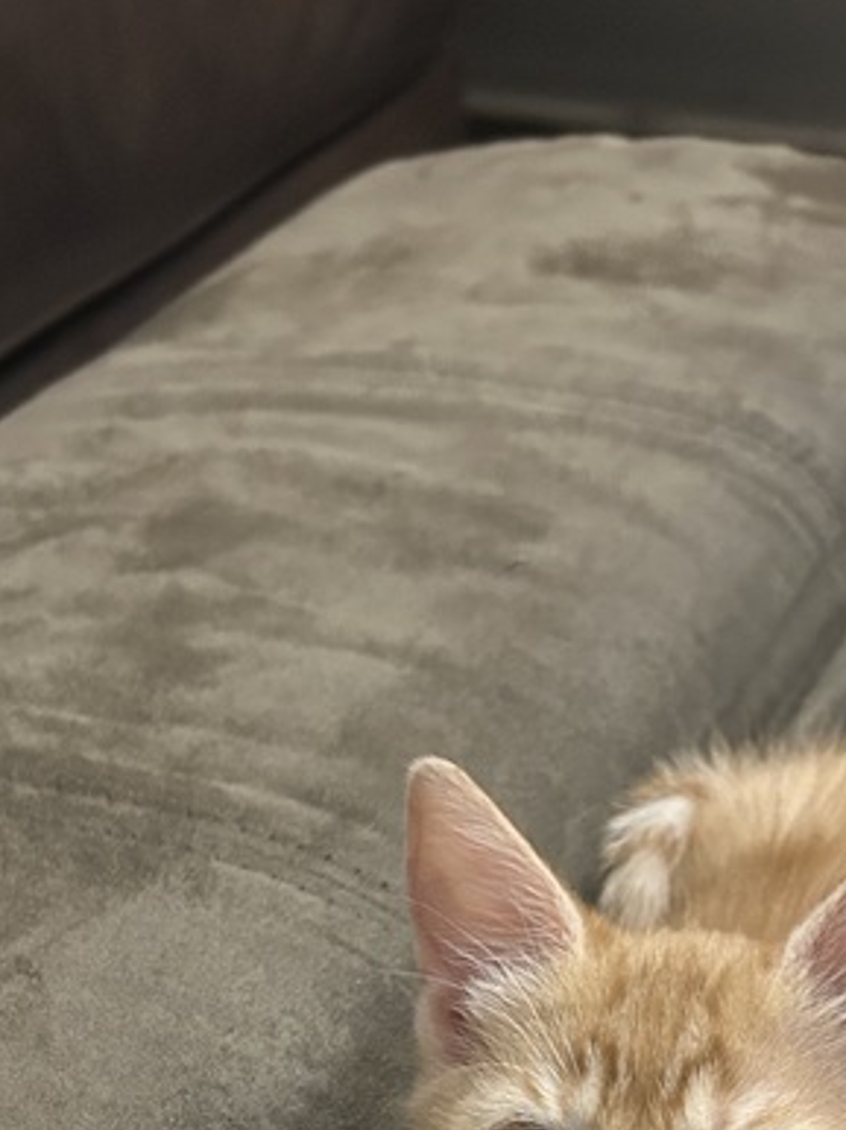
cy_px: 1209
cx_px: 539
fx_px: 2023
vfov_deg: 28.6
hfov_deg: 23.6
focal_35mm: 62
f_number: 1.5
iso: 640
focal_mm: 5.7
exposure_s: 1/30
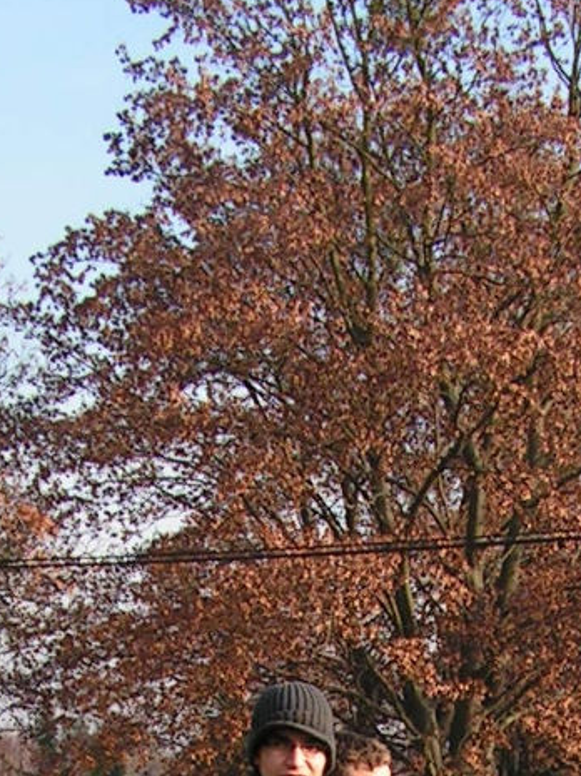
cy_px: 1096
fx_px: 2779
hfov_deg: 11.9
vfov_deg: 15.0
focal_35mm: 124
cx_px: 312
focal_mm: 6
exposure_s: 1/400
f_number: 3.2
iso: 64
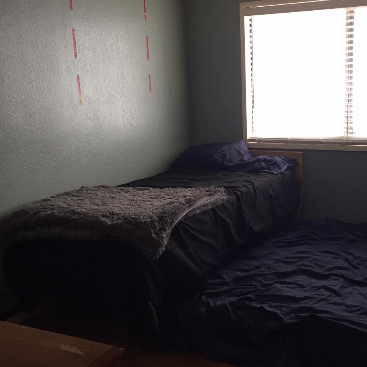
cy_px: 187
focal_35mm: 45
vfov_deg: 37.6
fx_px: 540
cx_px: 241
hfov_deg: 37.2
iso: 40
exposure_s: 1/30
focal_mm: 4.15
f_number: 2.2
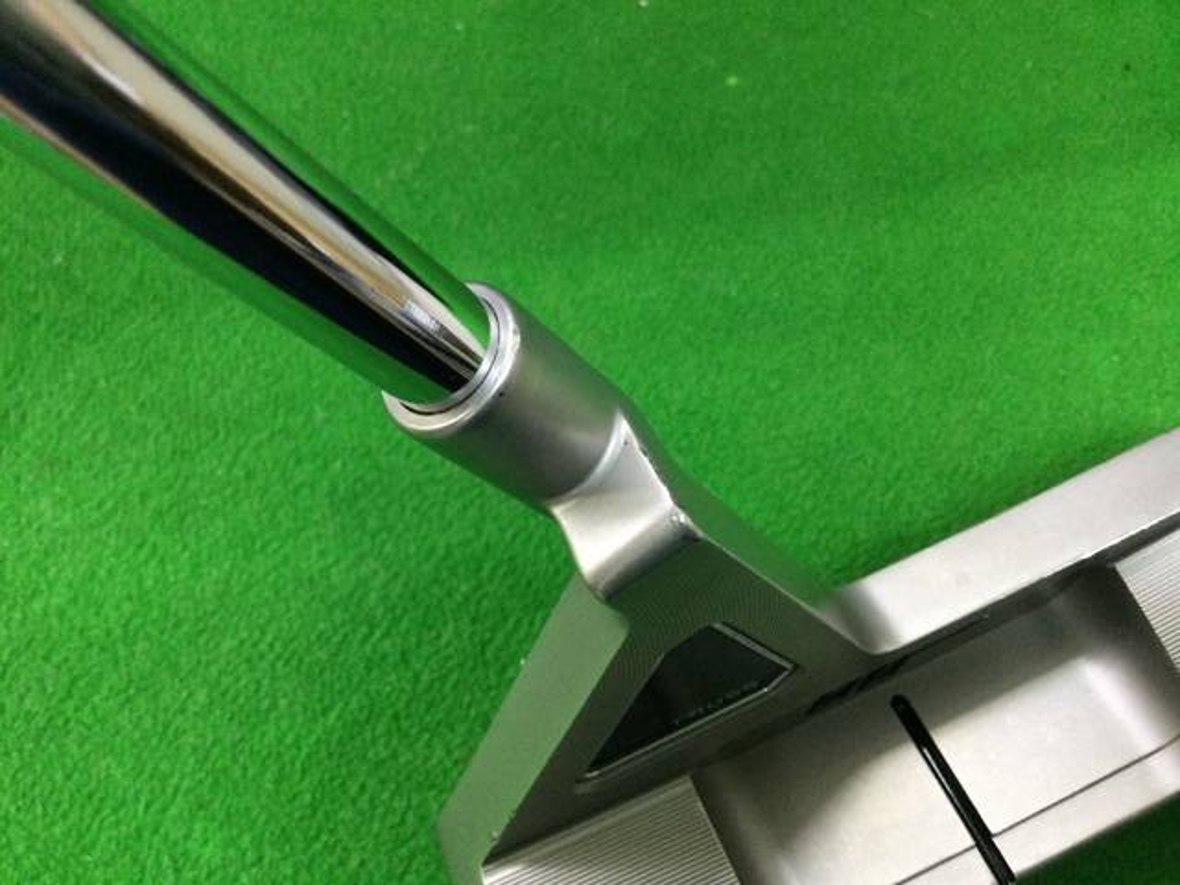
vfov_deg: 45.4
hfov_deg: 58.4
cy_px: 442
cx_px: 590
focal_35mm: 31
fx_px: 1057
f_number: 2.4
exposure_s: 1/30
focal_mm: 3.3
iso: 125
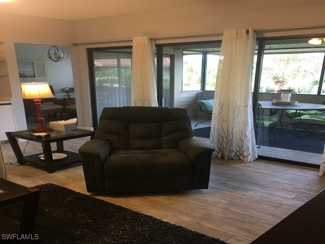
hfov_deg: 61.7
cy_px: 122
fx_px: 272
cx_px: 162
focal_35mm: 29
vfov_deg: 48.2
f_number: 2.2
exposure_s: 1/30
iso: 80
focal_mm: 4.15
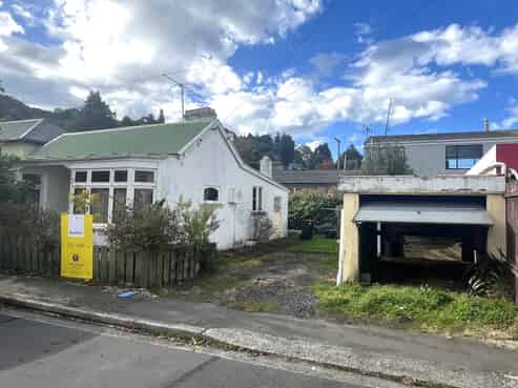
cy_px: 194
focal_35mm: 16
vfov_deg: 78.0
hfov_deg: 94.5
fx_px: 239
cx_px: 259
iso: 32
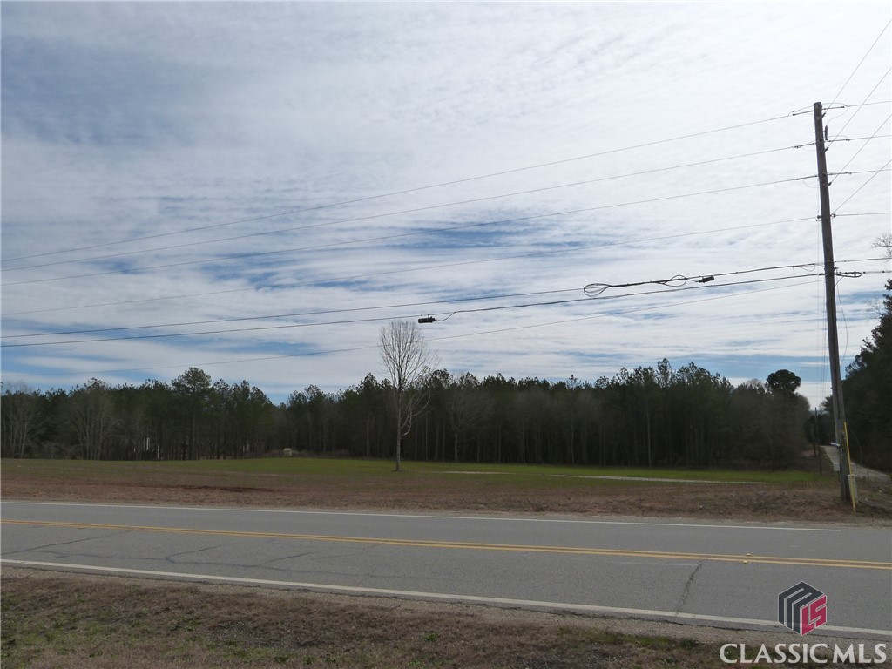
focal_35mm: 29
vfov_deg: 48.2
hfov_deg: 61.7
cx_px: 446
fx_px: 747
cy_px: 334
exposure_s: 1/1300
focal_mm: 5.1
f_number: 5.6
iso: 160
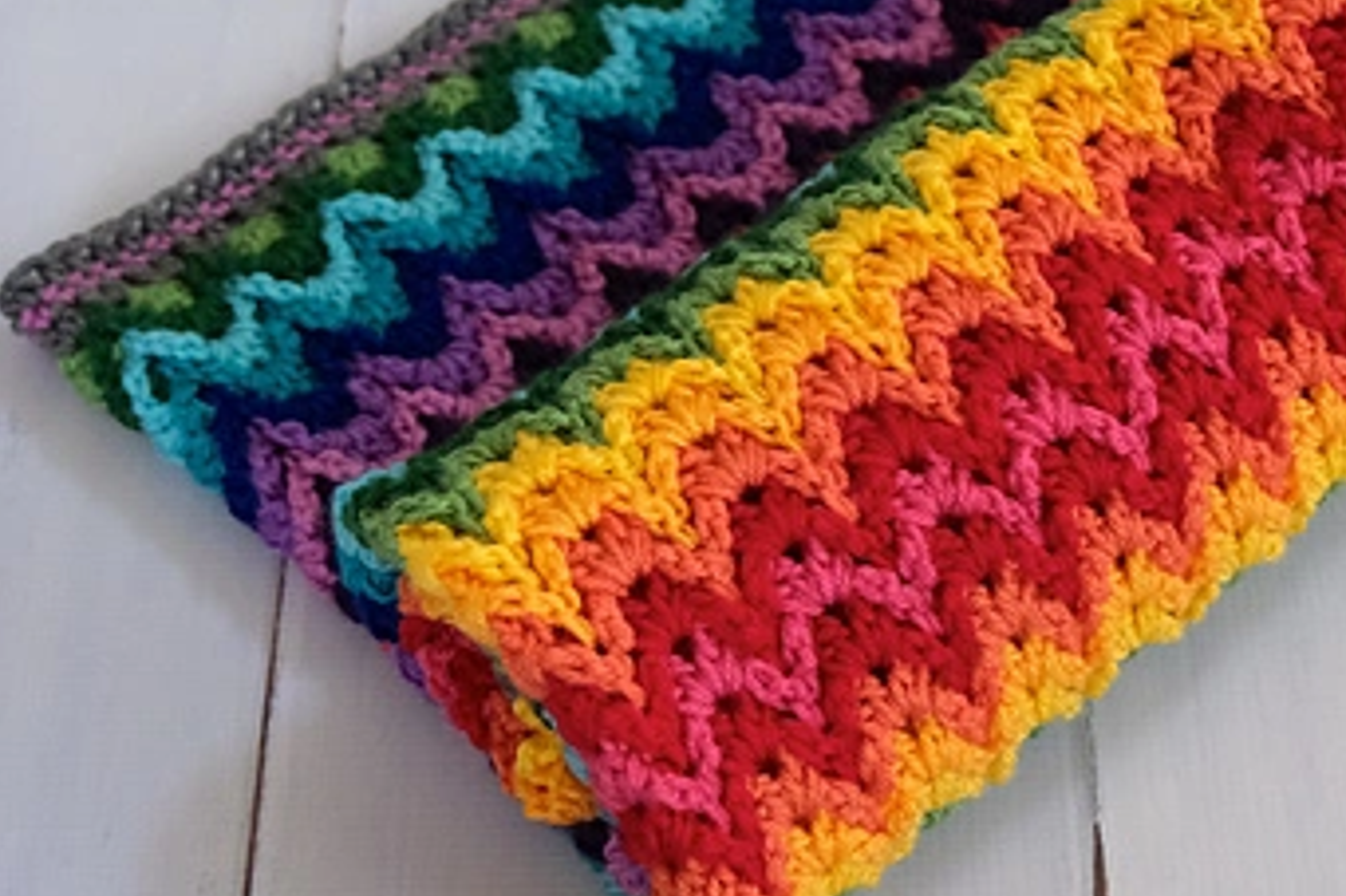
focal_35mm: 77
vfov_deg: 17.7
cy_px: 318
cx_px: 975
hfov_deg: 26.1
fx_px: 2877
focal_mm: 27.5
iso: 2500
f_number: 4
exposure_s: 1/100
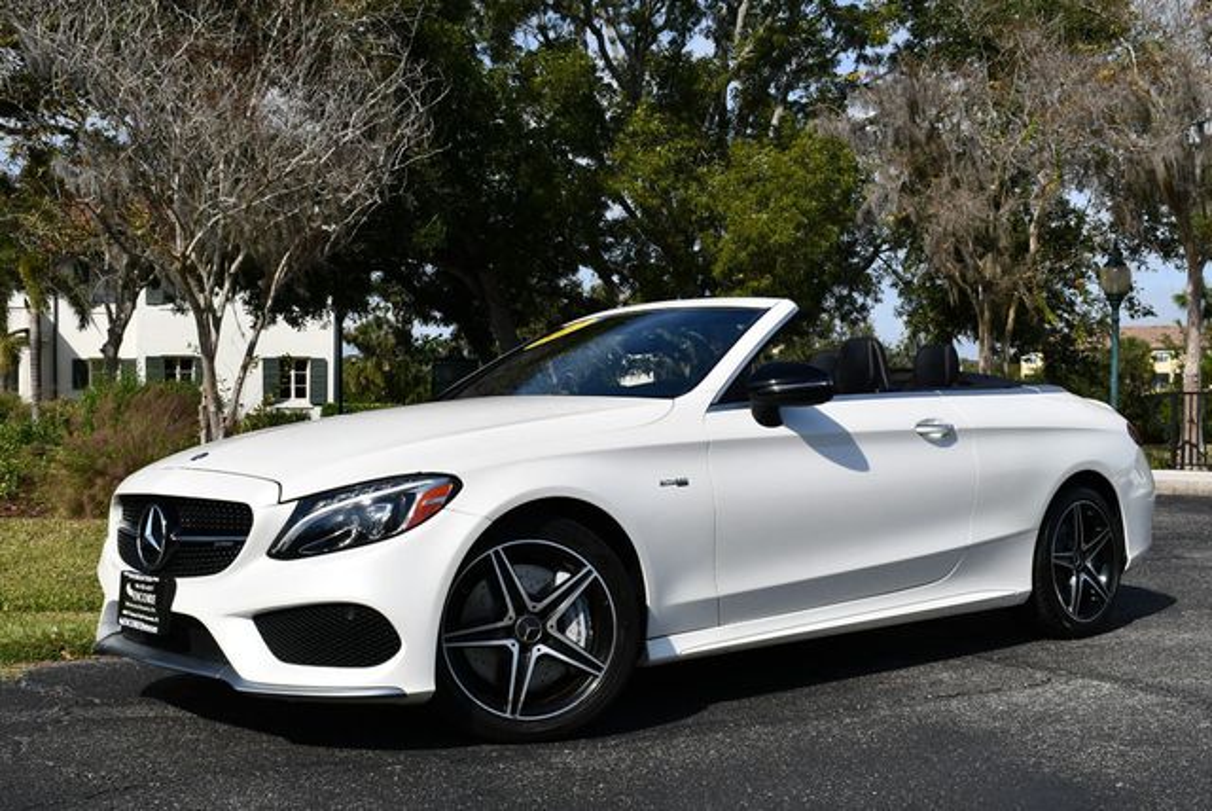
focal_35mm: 44
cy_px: 406
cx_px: 606
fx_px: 1483
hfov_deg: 44.5
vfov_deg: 30.6
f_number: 10
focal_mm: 22
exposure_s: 1/400
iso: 100
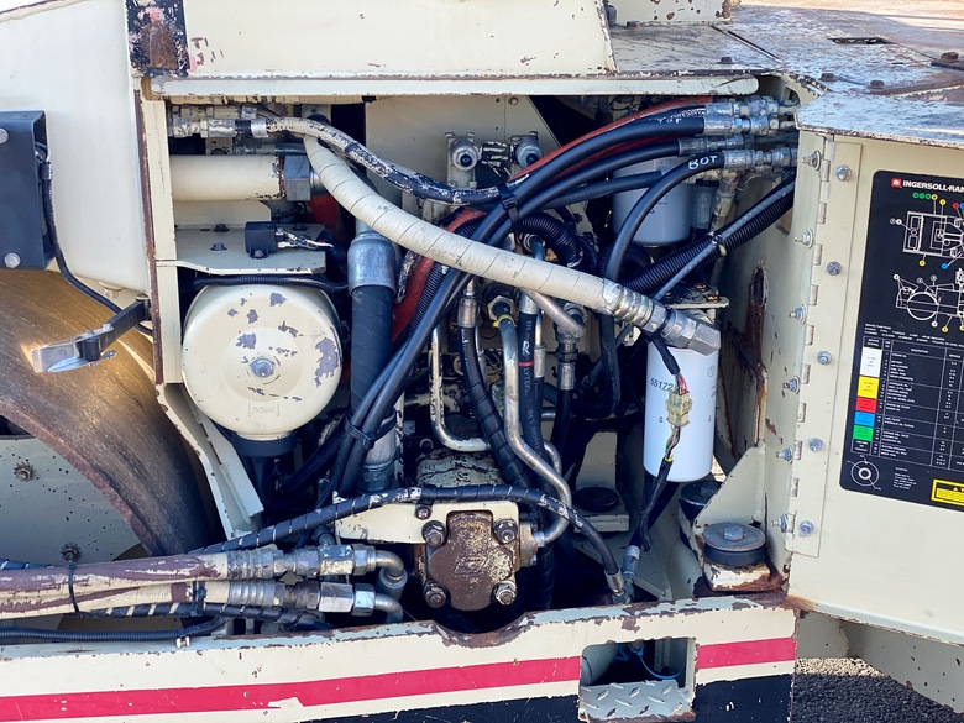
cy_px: 362
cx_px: 482
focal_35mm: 52
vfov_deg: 28.0
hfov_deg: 36.8
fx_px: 1448
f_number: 2
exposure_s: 1/122
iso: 25
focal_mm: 6
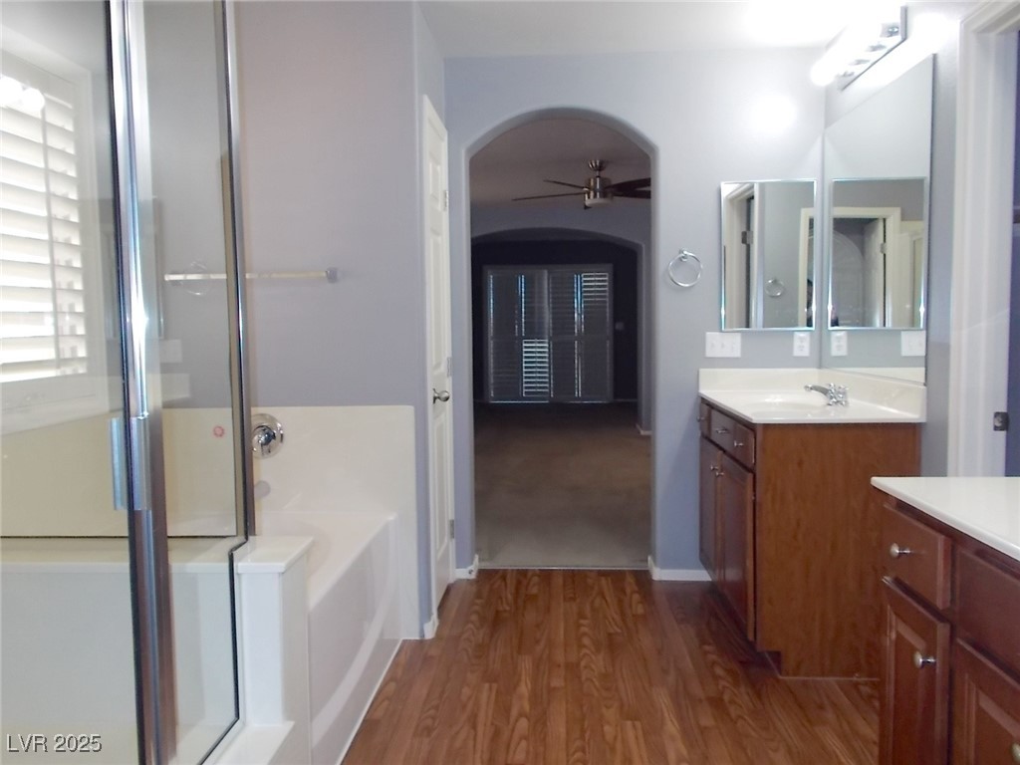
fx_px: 766
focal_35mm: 26
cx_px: 510
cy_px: 382
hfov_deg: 67.3
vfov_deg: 53.1
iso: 200
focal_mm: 4.6
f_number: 3.2
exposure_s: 1/25
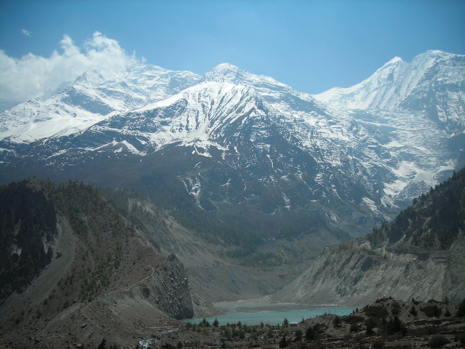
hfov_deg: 49.0
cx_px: 232
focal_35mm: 38
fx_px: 510
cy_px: 174
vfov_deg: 37.7
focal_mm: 6.3
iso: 50
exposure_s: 1/354
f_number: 6.4
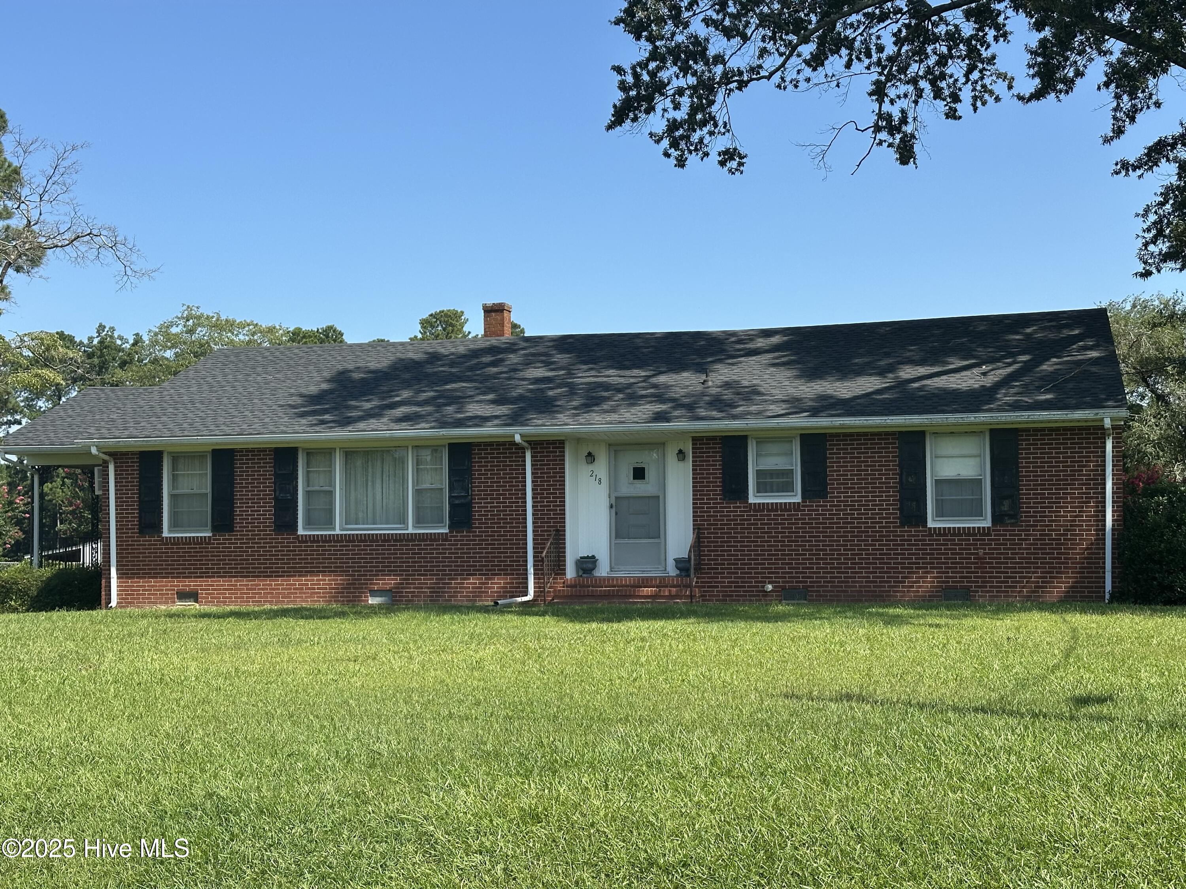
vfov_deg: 30.3
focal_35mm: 48
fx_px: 1645
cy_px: 444
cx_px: 593
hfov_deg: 39.7
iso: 64
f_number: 1.78
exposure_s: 1/2732
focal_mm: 6.86
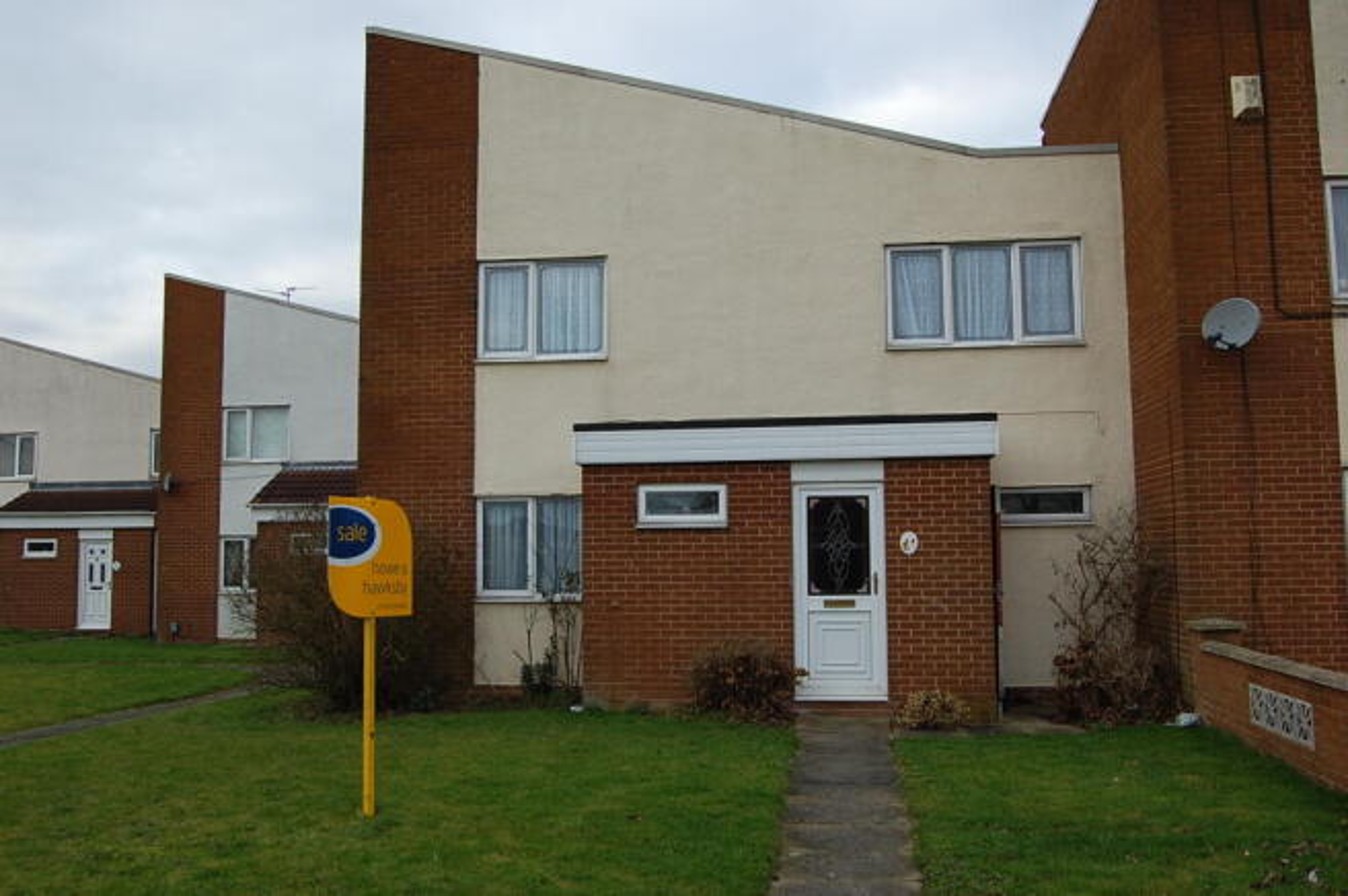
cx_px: 674
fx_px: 1122
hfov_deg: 62.0
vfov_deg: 43.5
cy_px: 448
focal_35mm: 30
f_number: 7.1
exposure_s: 1/200
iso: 200
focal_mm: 20
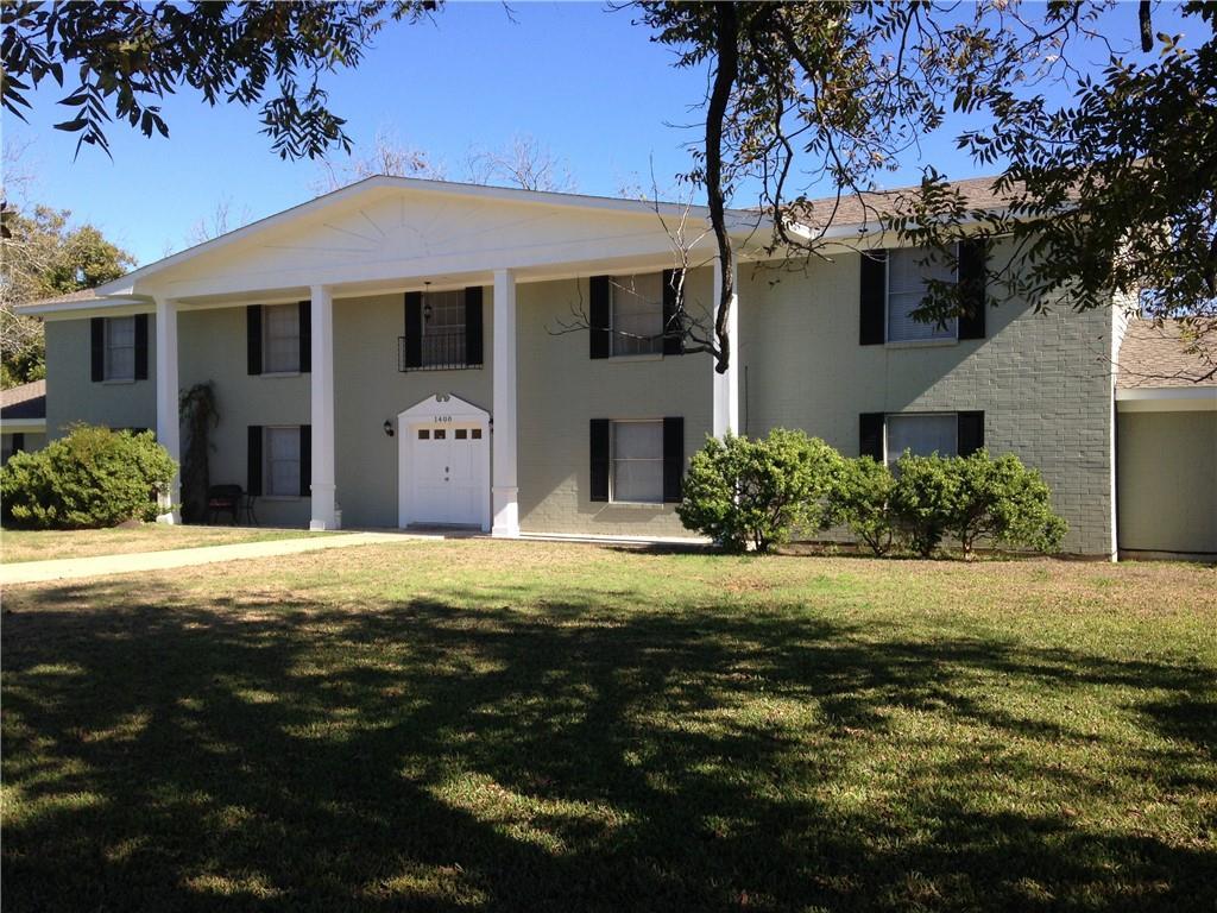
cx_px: 608
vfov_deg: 42.9
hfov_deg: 55.4
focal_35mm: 33
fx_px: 1160
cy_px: 456
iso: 50
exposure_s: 1/809
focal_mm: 4.12
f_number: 2.4
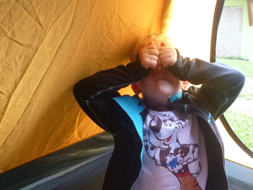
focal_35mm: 34
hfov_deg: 53.3
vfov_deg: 41.8
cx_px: 160
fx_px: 248
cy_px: 95
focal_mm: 4.5
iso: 400
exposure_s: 1/60
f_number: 3.1
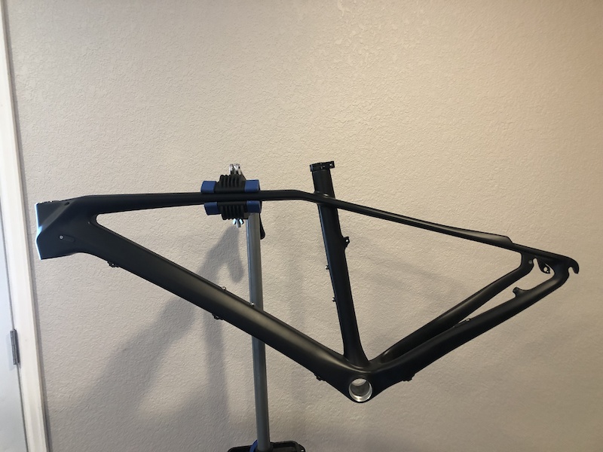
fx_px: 505
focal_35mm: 29
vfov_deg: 48.2
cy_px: 226
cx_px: 302
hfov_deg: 61.7
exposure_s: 1/15
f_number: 1.8
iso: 50
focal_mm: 3.99
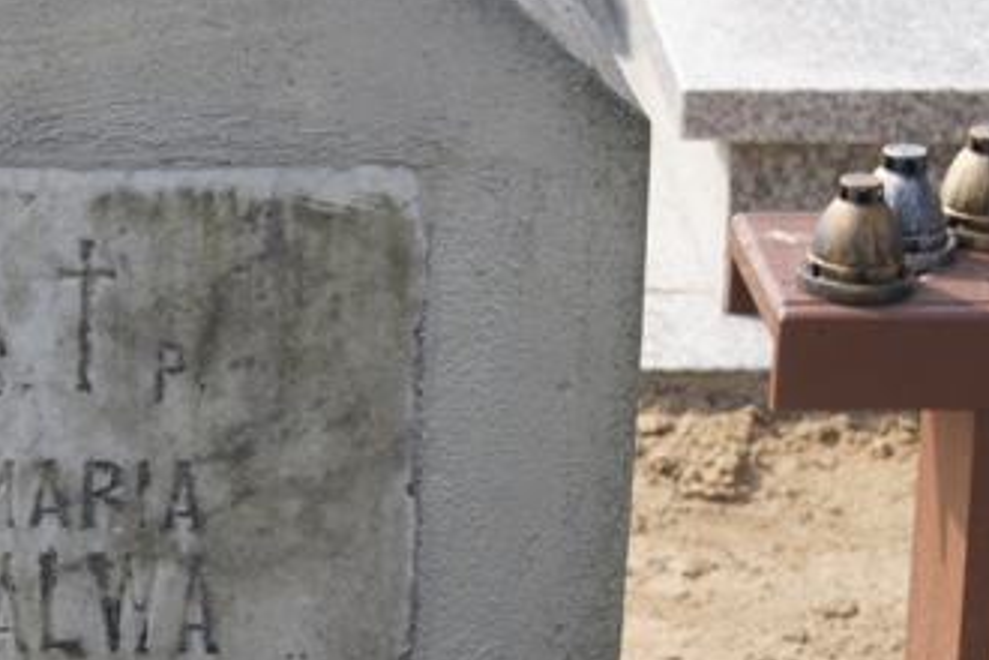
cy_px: 519
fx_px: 4394
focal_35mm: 160
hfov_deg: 12.7
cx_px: 87
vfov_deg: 8.6
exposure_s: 1/200
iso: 200
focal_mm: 55
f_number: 8
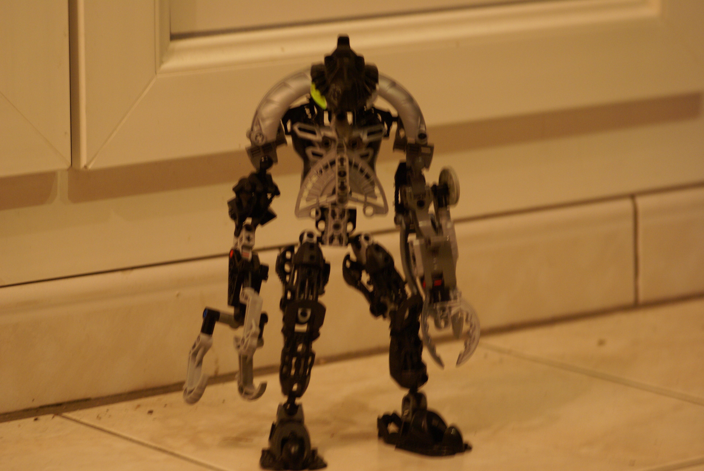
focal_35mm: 135
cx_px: 352
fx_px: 2643
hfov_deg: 15.2
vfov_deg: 10.2
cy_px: 236
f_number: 5
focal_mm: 90
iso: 400
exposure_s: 1/8
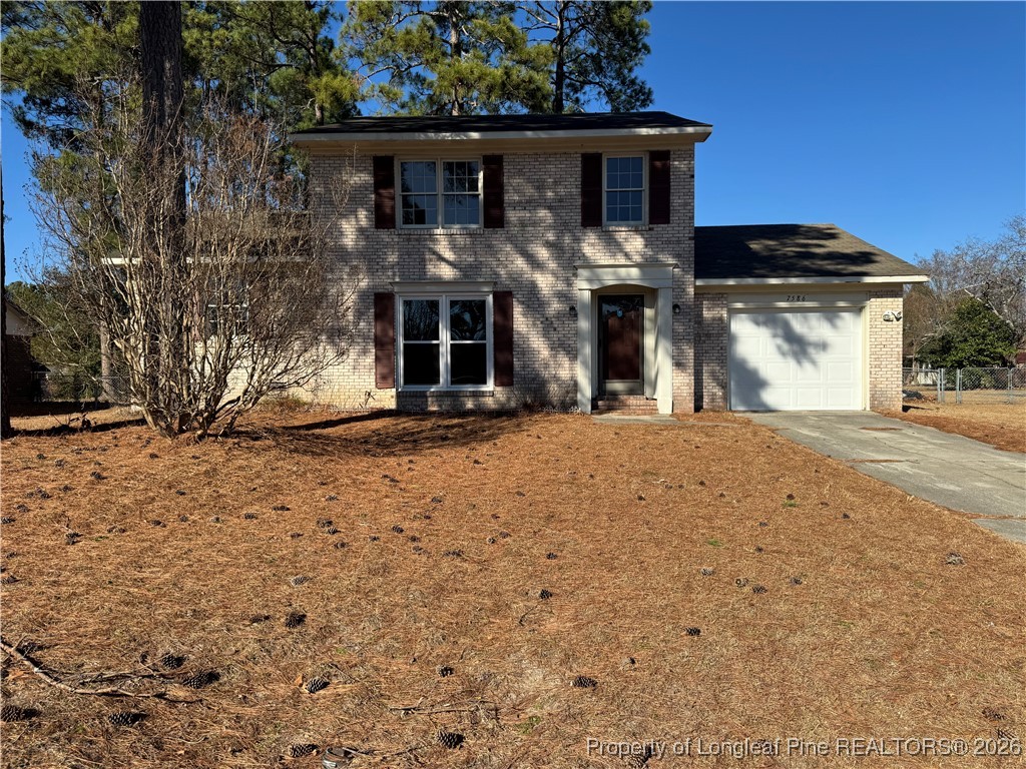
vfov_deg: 56.8
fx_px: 711
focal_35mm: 24
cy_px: 384
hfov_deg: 71.6
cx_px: 513
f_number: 1.78
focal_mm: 6.76
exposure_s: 1/4049
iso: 80
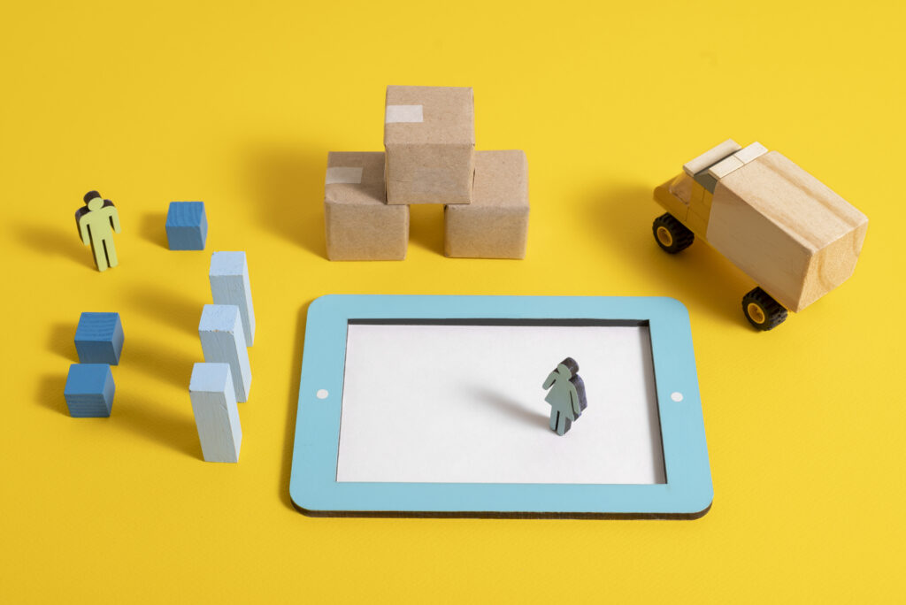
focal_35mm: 50
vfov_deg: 27.0
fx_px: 1259
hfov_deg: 39.6
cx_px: 453
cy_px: 302
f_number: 9
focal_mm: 50
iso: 100
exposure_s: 1/125
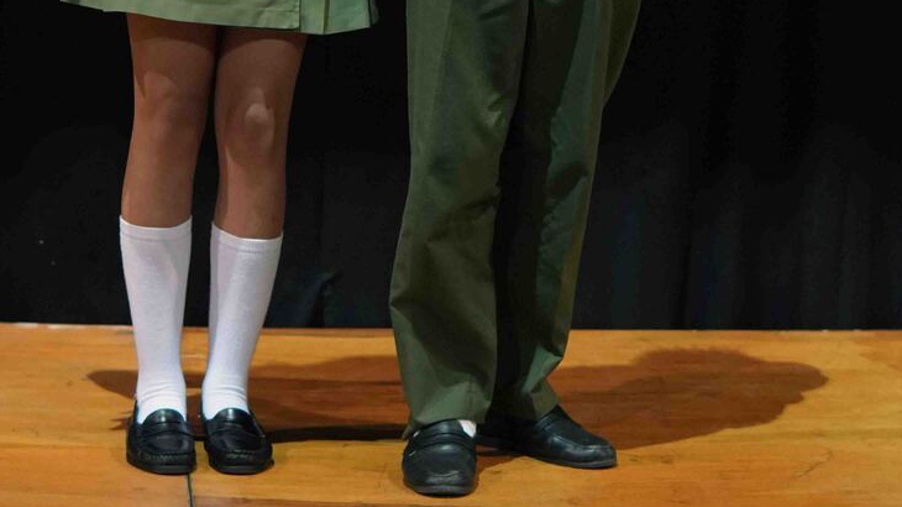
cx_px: 439
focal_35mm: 100
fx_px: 2391
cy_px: -263
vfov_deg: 11.6
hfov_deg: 21.4
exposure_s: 1/160
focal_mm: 30
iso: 1600
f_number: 2.2
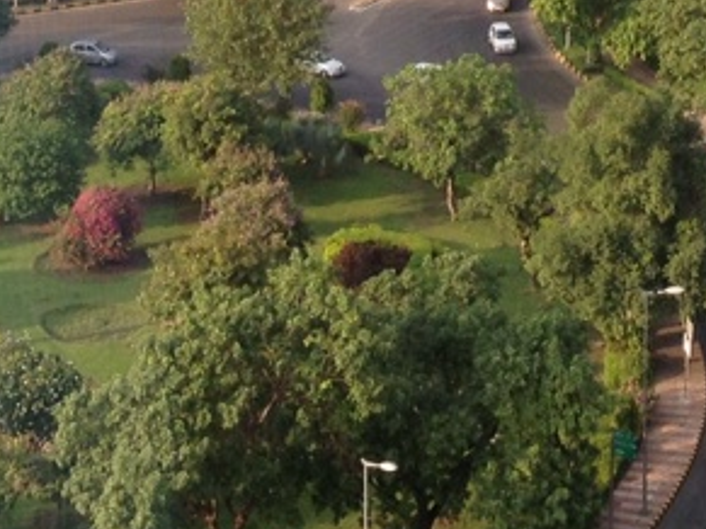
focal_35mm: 154
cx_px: 575
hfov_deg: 12.8
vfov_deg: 9.2
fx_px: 3140
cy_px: -413
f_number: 2.4
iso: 50
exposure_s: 1/270
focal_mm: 4.28
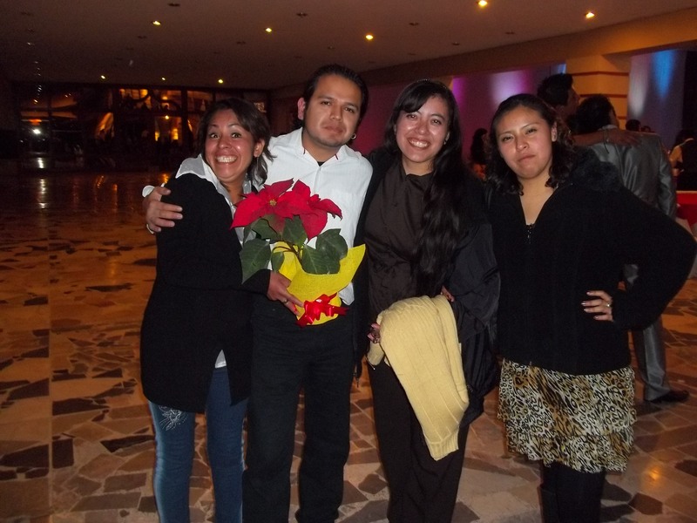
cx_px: 348
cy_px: 262
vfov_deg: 44.2
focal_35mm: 32
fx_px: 644
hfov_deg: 56.8
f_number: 2.9
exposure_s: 1/30
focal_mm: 5.7
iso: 250
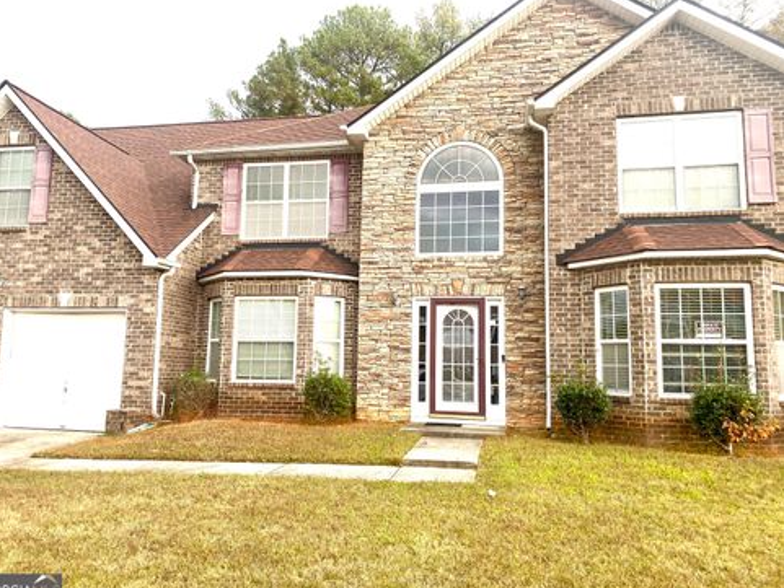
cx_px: 378
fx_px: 612
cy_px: 299
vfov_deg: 51.4
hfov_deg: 65.3
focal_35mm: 27
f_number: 1.8
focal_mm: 4.25
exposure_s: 1/121
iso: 40
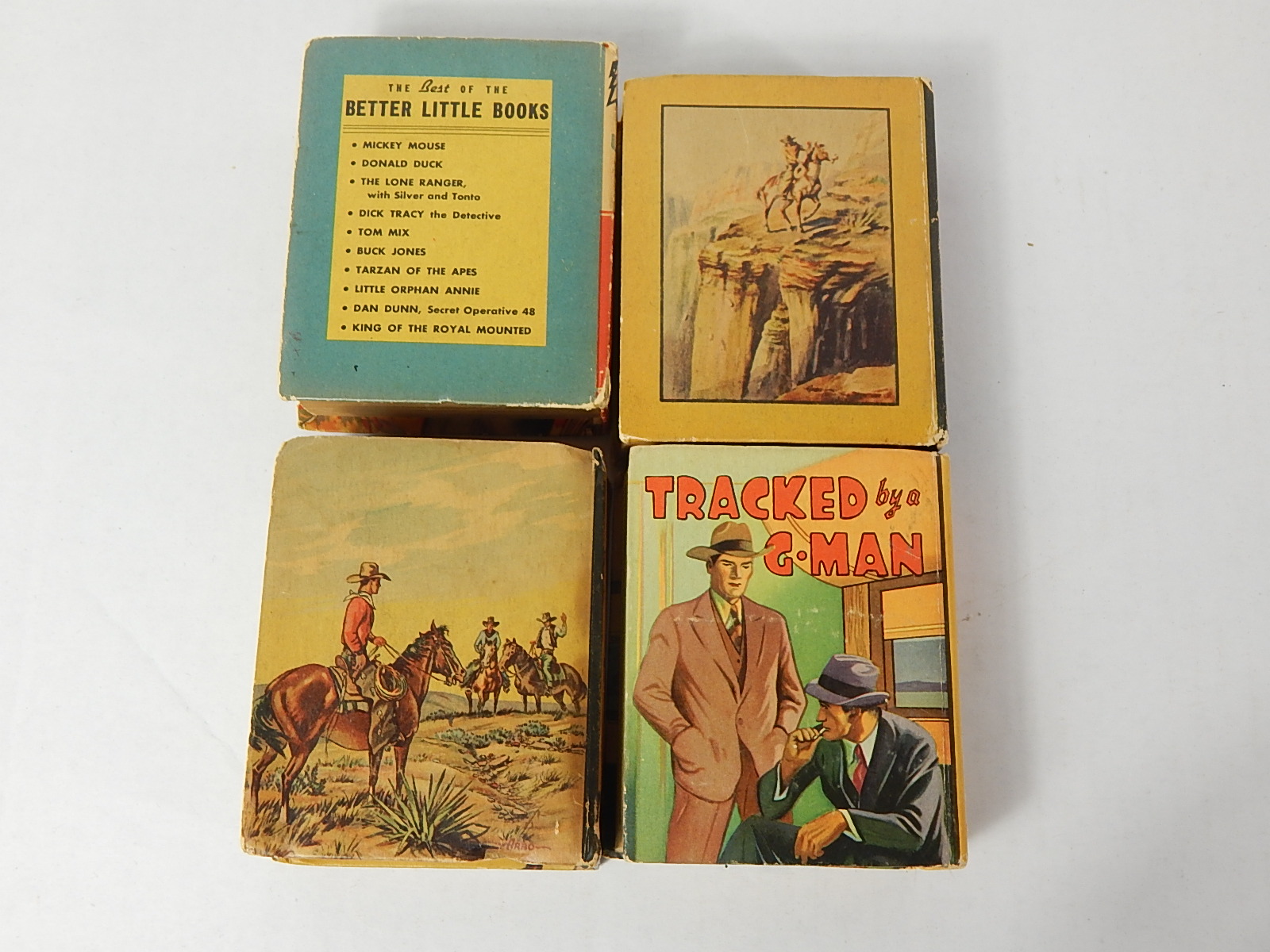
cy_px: 476
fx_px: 1578
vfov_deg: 33.6
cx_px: 635
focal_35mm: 43
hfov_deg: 43.9
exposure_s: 1/30
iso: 125
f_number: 3.6
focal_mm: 7.7
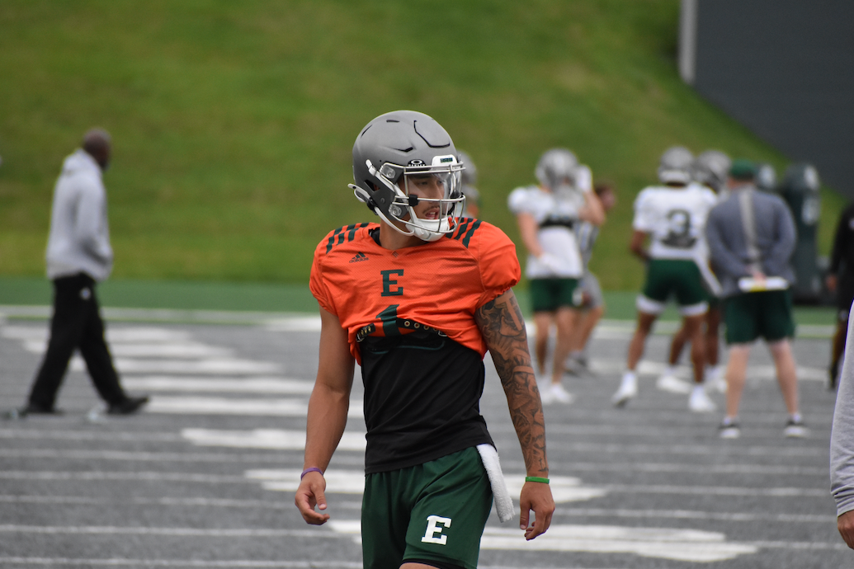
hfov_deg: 4.0
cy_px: 316
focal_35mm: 522
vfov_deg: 2.6
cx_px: 403
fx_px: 12382
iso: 2000
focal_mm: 300
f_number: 6.3
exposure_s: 1/2000
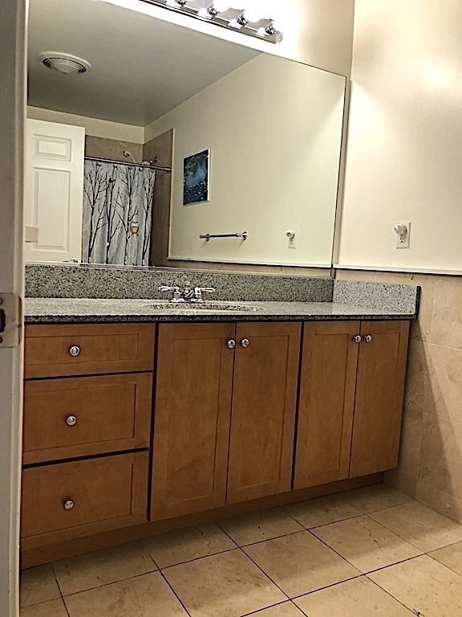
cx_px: 231
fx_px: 498
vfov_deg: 63.4
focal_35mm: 28
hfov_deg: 49.7
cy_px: 308
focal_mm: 3.99
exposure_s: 1/30
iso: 32
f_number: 1.8
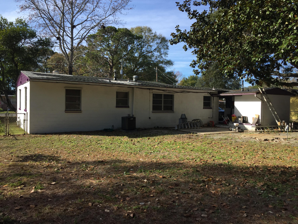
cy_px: 112
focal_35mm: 29
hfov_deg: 61.7
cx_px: 149
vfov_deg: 48.2
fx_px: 250
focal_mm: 4.15
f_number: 2.2
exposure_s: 1/964
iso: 32
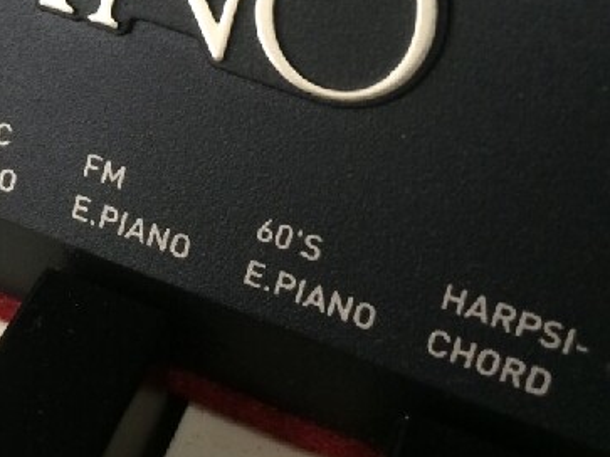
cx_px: -29
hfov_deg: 25.4
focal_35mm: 72
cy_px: -19
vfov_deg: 19.7
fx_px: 1268
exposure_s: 1/30
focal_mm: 4.15
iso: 100
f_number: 2.2
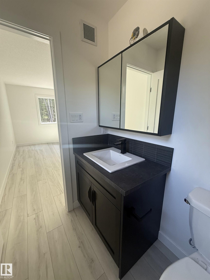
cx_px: 105
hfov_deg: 85.7
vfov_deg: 102.1
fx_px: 113
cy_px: 140
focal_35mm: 14
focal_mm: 2.22
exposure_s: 1/99
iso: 200
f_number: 2.2
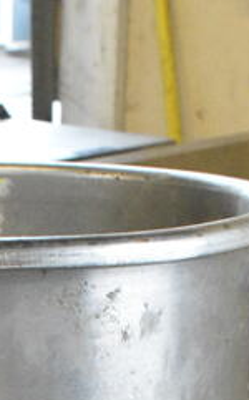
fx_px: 1328
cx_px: -30
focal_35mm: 122
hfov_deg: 10.6
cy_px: 545
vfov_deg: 16.1
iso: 6400
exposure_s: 1/250
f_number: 6.3
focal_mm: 21
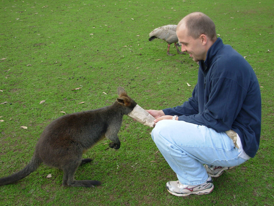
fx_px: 309
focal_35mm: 39
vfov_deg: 36.8
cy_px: 101
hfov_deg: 47.9
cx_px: 137
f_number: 2.9
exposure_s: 1/176
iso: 50
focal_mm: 6.3
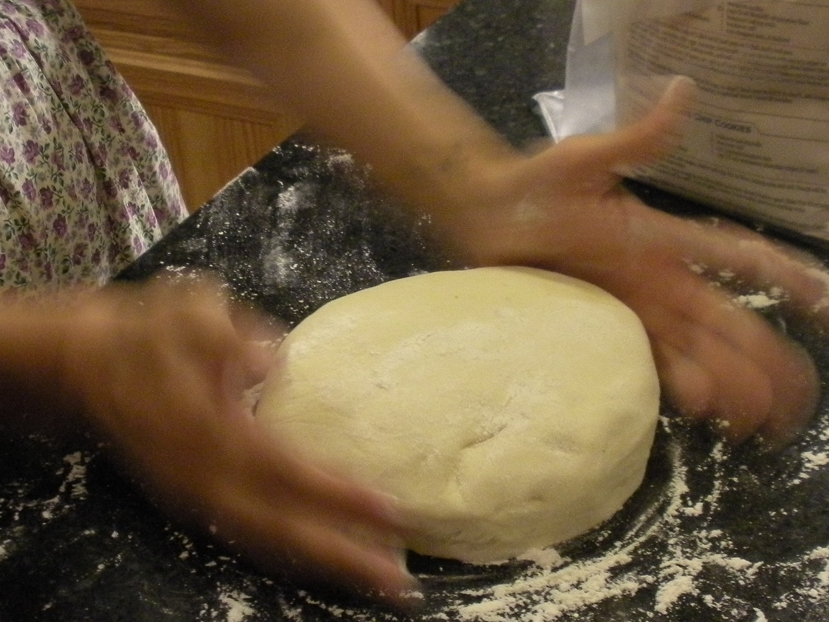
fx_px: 1461
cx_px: 416
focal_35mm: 61
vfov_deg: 24.0
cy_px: 275
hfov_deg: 31.7
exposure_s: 1/15.6
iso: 400
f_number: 3.5
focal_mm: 6.3
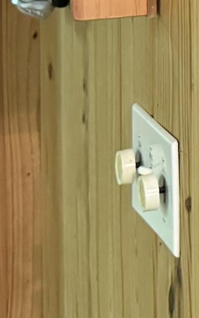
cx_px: 523
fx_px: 1189
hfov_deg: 8.5
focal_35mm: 137
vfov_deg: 14.2
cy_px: -168
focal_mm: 6.76
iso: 800
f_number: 1.78
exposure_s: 1/40
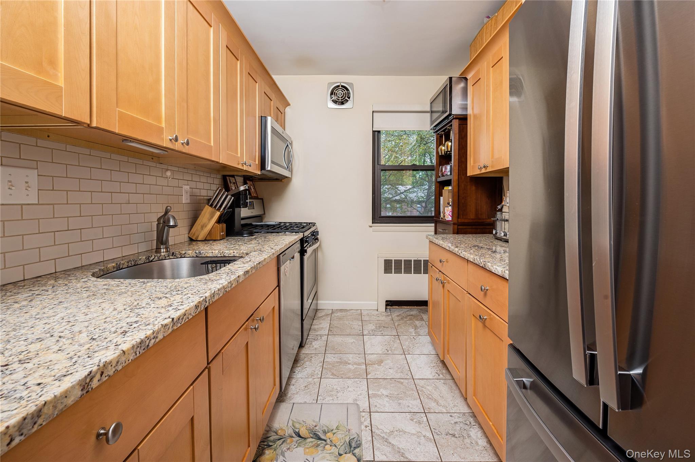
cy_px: 231
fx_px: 270
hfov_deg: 104.3
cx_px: 348
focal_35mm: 14
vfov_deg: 81.1
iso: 200
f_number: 11
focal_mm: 14
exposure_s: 1/30
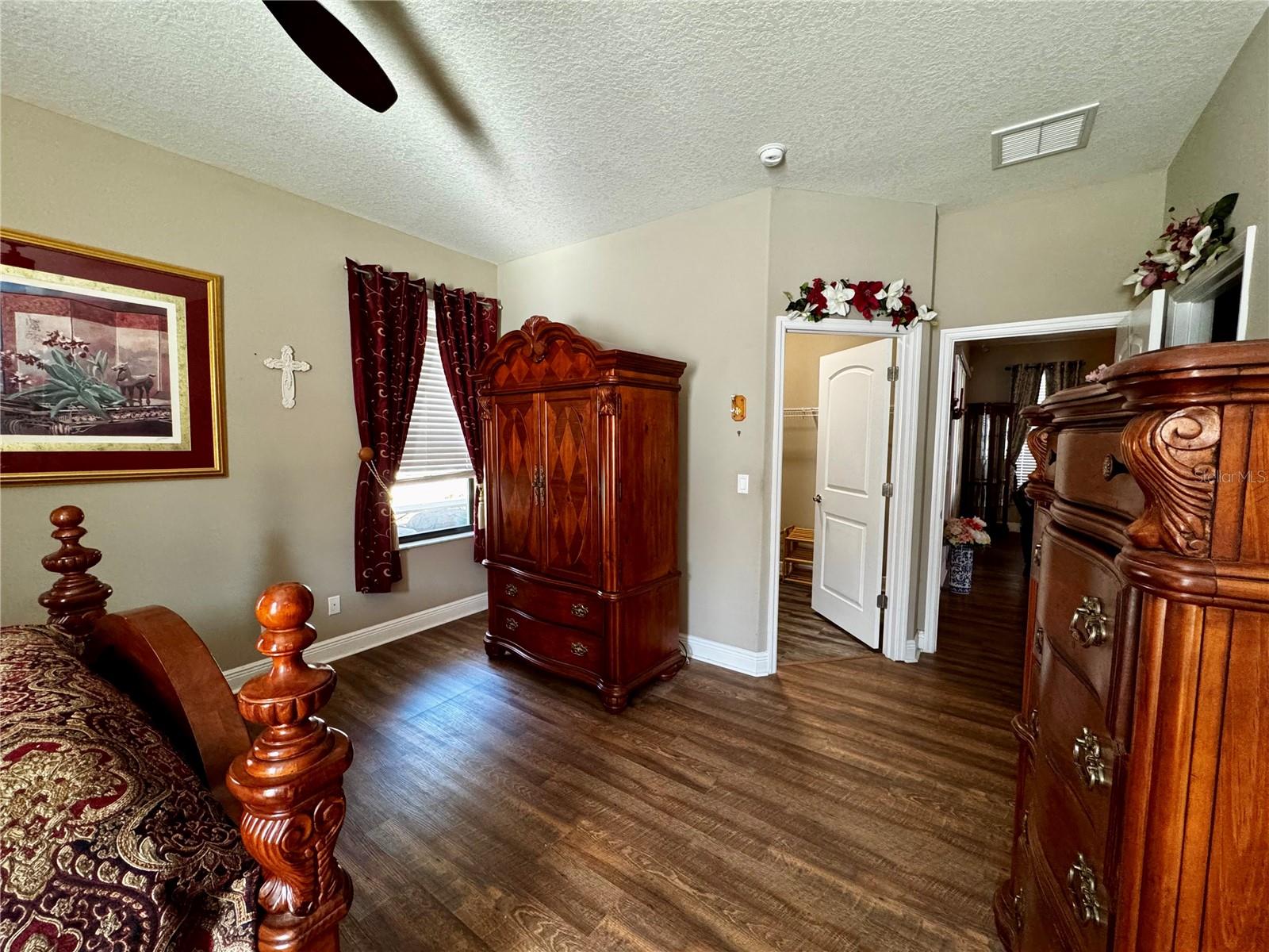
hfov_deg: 102.1
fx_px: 513
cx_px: 634
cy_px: 476
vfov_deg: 85.7
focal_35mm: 14
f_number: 2.2
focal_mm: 2.22
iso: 500
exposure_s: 1/60
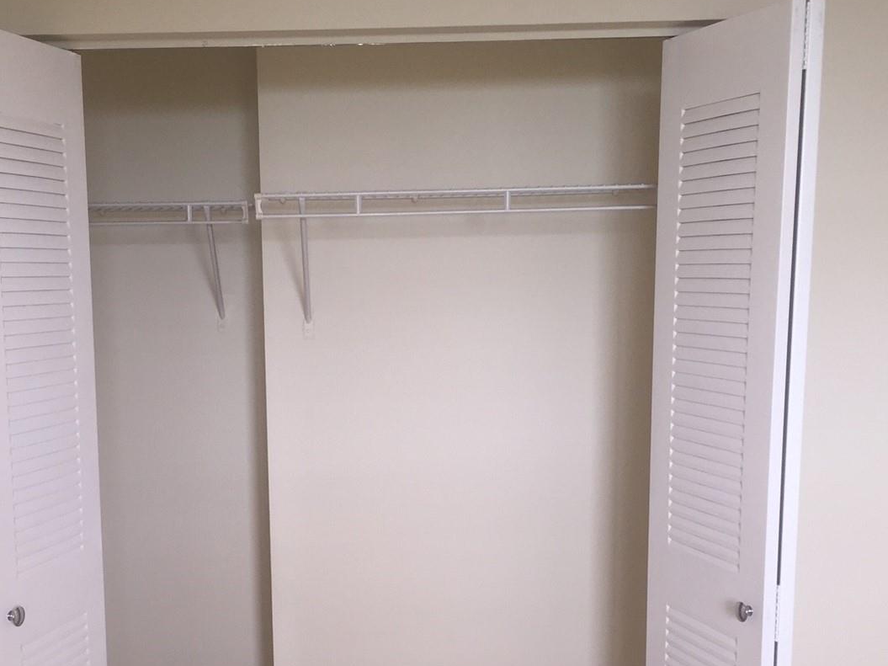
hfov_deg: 42.6
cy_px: 466
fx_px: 1129
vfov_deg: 32.5
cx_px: 336
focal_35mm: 44
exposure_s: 1/30
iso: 50
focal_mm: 4.15
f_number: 2.2
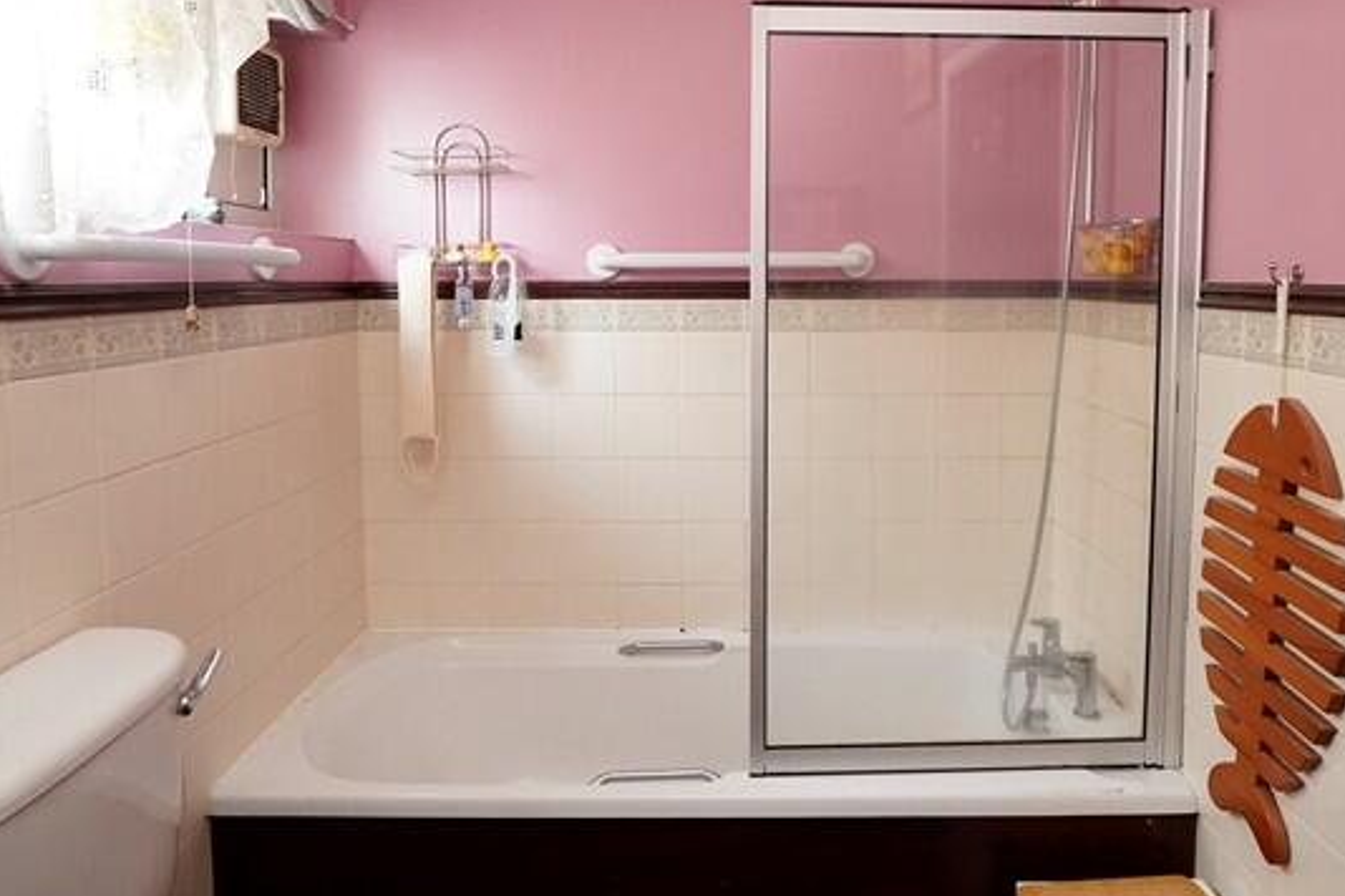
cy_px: 326
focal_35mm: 23
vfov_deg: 54.4
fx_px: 859
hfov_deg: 76.0
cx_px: 720
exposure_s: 1/160
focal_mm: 12
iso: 4000
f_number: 4
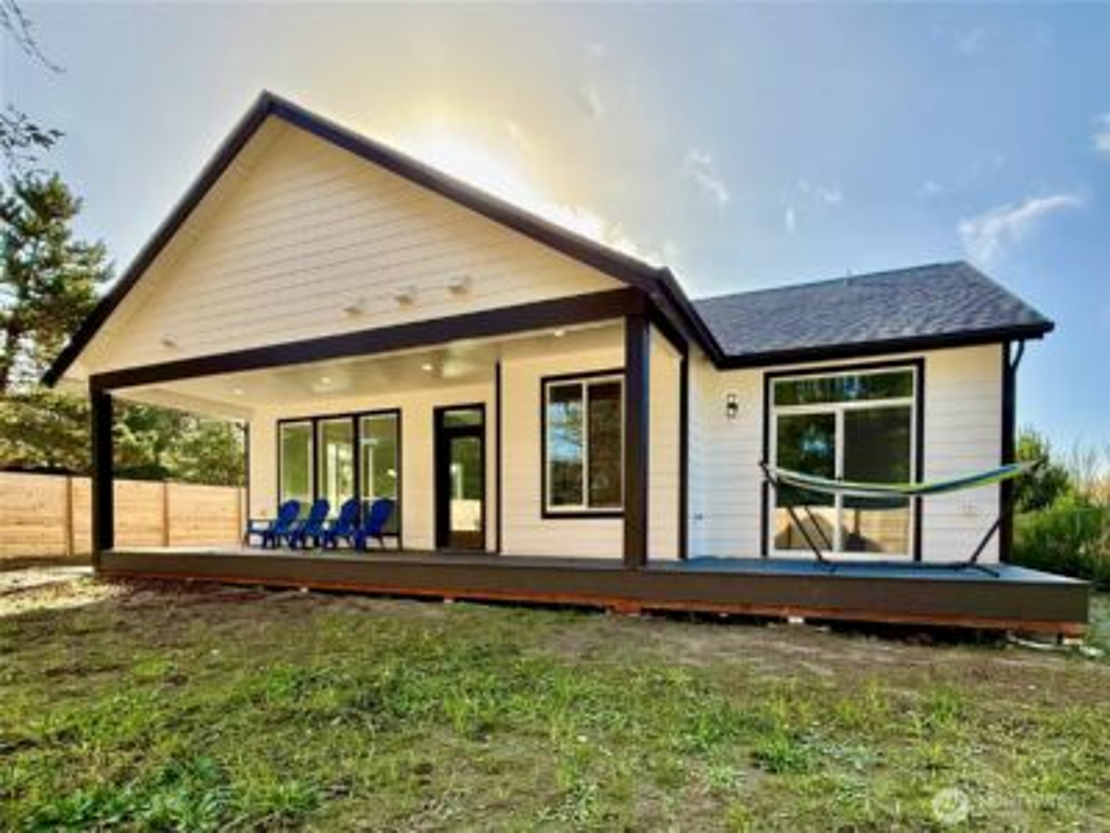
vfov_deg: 85.7
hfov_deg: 102.1
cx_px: 555
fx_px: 449
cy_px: 416
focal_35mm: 14
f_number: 2.2
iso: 50
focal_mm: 2.22
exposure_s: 1/694
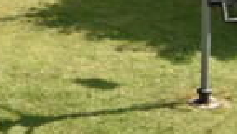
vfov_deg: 10.7
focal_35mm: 112
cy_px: 2
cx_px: 133
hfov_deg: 19.1
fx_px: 704
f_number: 7.1
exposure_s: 1/200
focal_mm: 10
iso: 100
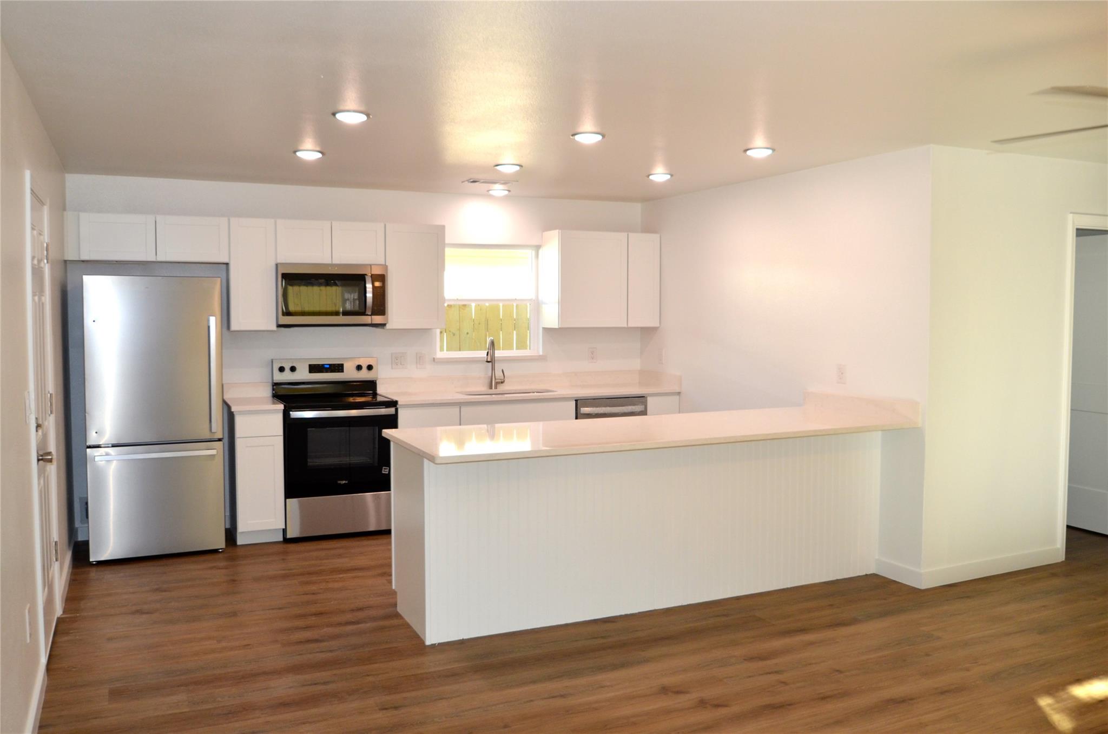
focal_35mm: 28
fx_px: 875
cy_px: 367
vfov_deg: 45.5
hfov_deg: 64.7
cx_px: 554
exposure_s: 1/125
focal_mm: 19
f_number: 4.2
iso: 400
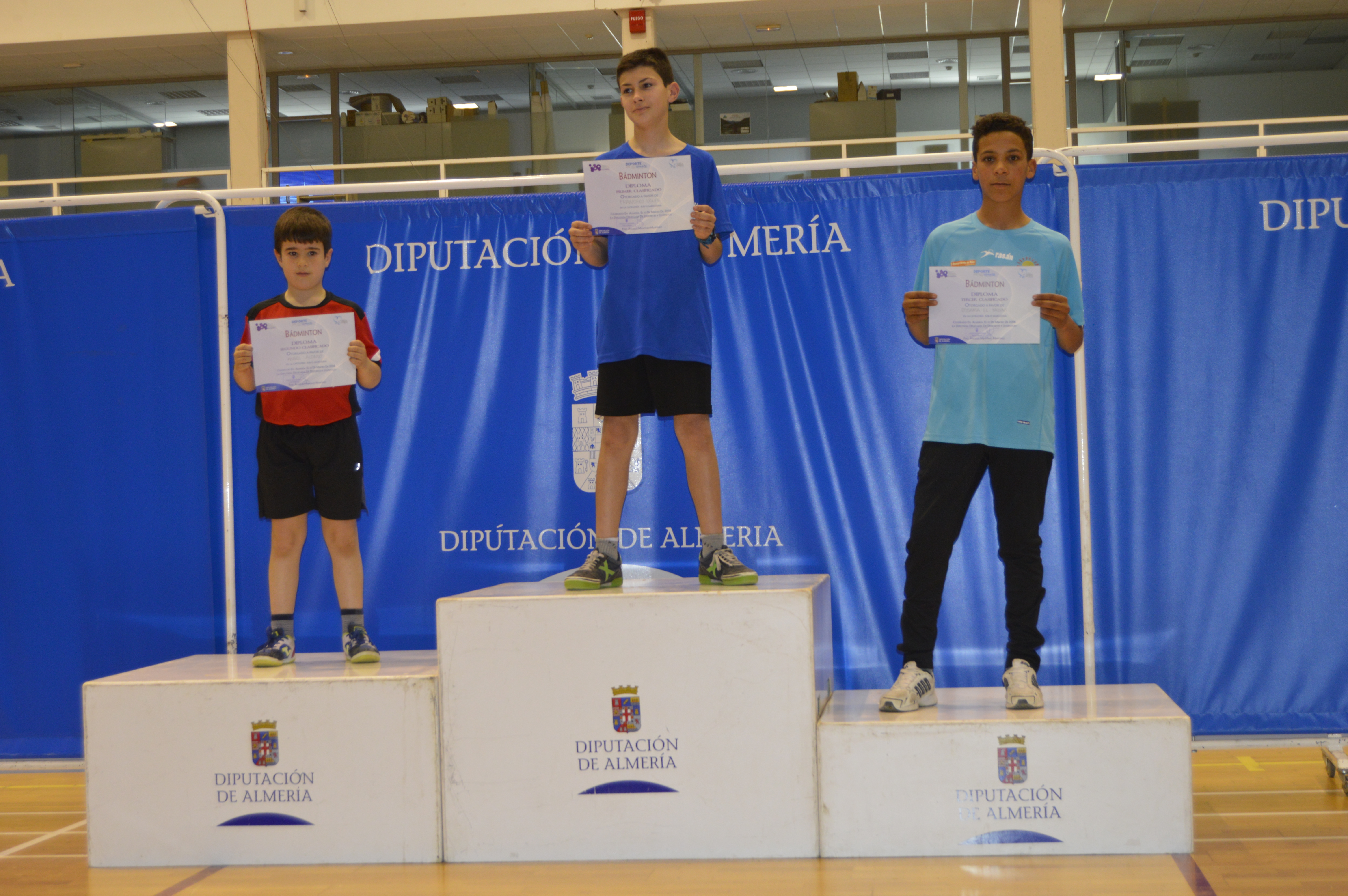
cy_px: 448
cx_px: 674
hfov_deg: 33.4
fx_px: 2245
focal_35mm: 60
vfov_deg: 22.6
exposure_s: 1/60
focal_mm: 40
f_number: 5
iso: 640
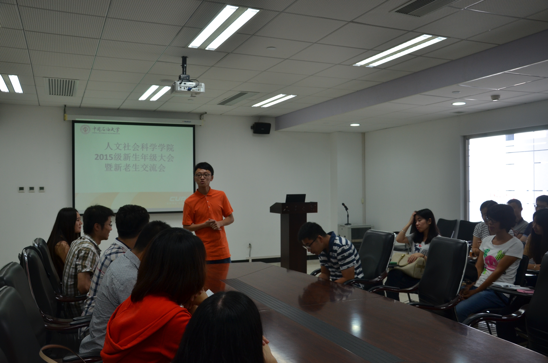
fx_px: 501
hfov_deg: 57.3
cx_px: 274
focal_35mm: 33
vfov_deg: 39.8
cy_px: 182
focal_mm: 22
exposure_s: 1/100
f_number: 5
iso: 400
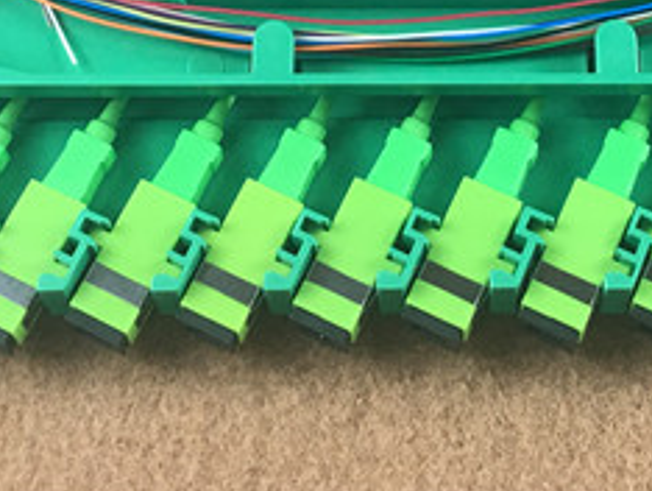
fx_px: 1867
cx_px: 443
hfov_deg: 19.7
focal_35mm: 99
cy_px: -273
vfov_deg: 13.9
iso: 32
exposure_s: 1/33
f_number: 2.2
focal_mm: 4.15
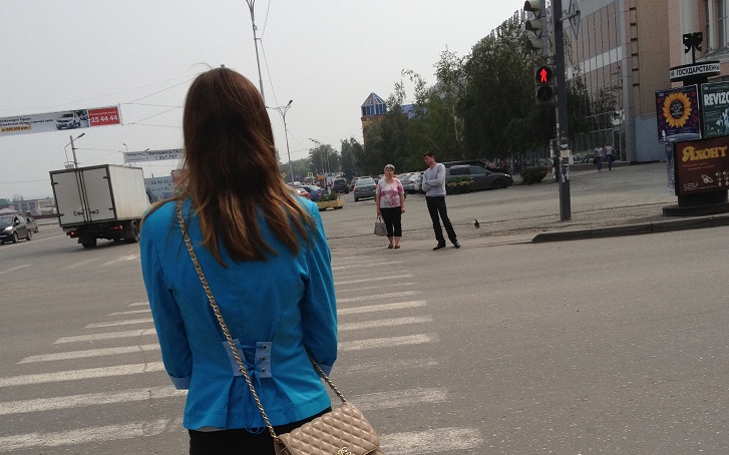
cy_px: 362
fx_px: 993
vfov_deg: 25.4
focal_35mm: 50
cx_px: 363
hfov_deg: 40.3
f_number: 2.4
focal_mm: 4.28
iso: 50
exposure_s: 1/2513
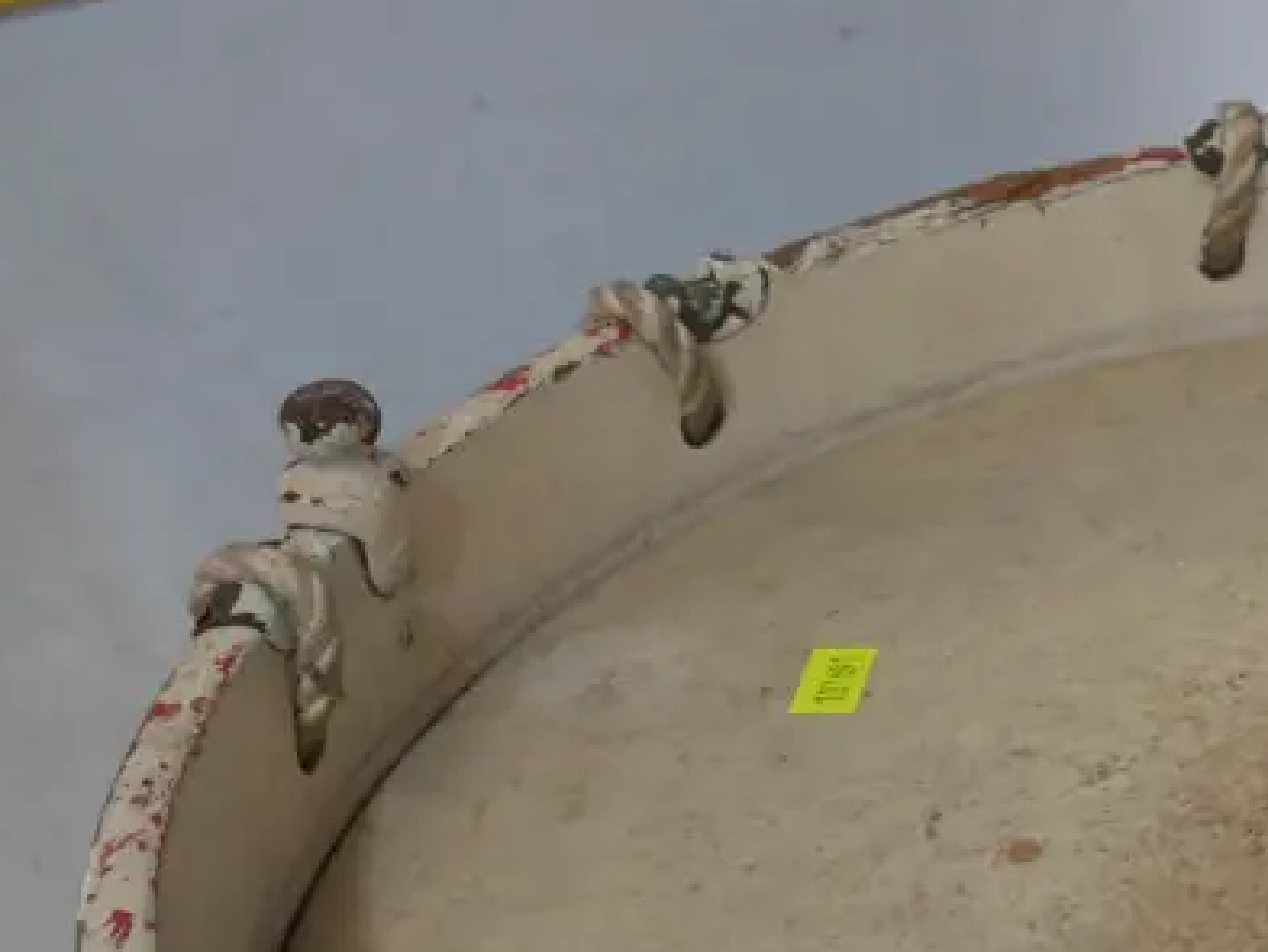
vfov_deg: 20.0
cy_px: 766
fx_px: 2675
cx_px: 1523
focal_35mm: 73
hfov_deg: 24.2
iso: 200
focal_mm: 14
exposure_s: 1/60
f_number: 3.5
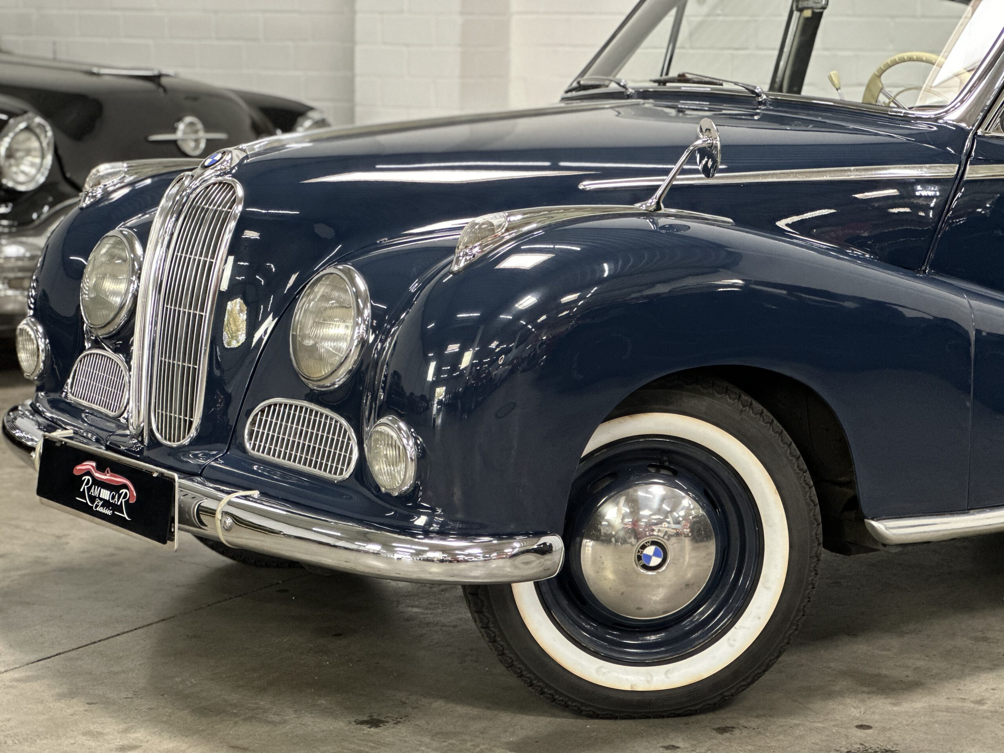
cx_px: 502
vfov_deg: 19.1
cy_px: 376
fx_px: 2233
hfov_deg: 25.3
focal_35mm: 77
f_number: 2.8
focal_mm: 9
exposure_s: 1/25
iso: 400
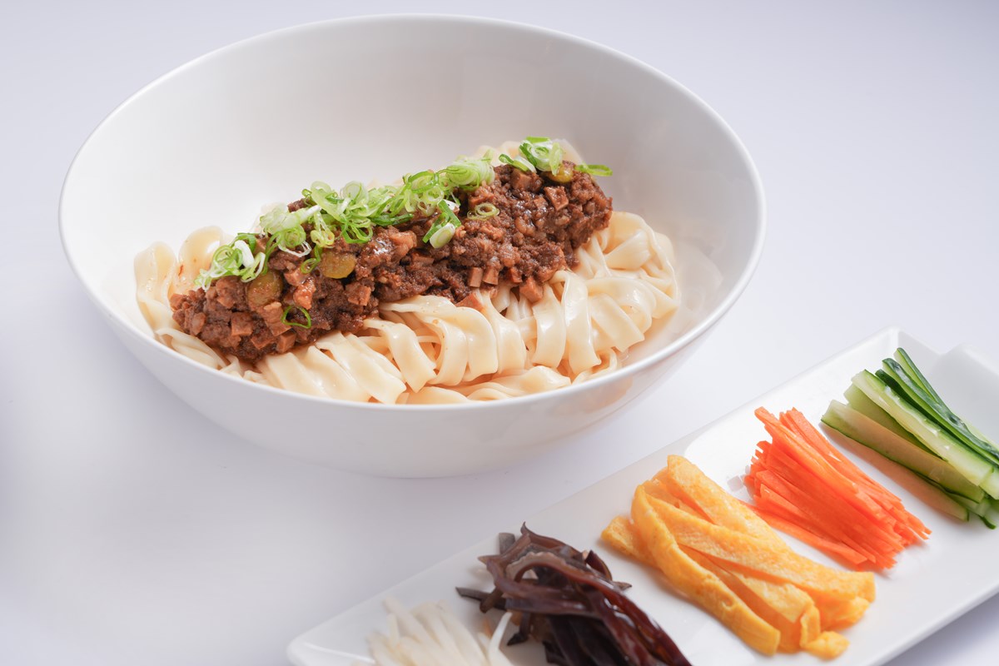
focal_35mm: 105
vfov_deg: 13.0
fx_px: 2914
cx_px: 500
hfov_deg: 19.5
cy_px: 333
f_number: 9
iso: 100
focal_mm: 105
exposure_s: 1/160
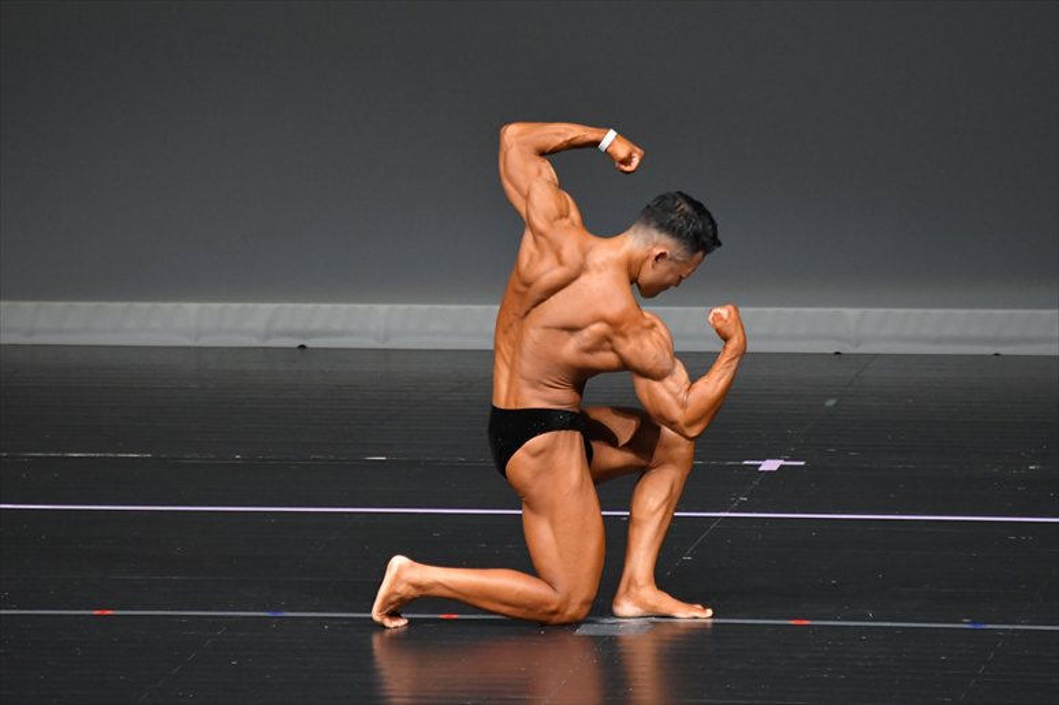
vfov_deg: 3.1
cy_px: 352
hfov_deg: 4.6
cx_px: 530
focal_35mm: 450
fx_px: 13231
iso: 4000
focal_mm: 300
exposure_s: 1/400
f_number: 5.6
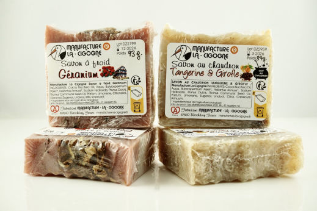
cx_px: 158
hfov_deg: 41.1
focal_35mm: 48
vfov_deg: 28.1
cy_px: 106
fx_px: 423
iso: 100
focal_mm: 32
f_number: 9
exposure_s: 1/15
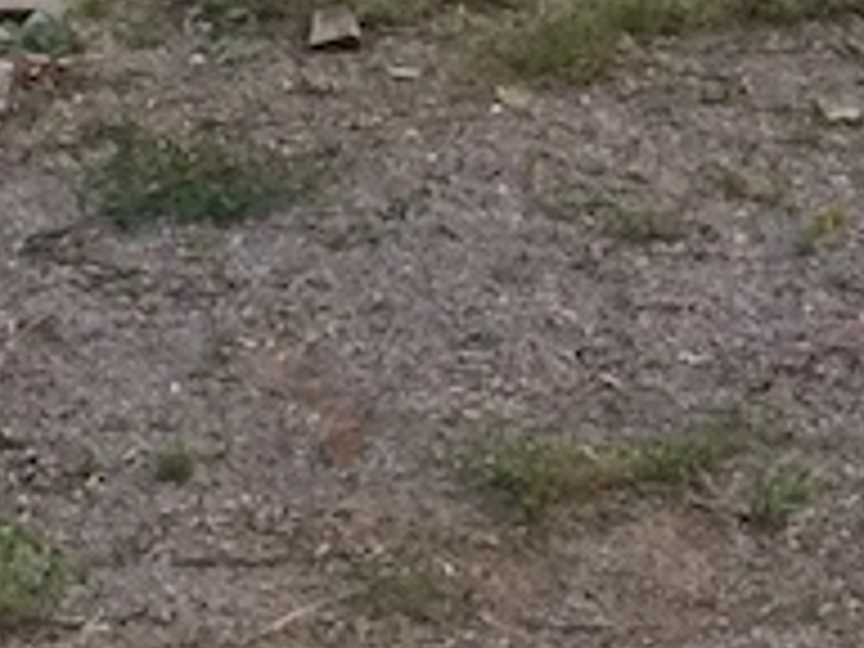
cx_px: 608
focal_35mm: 181
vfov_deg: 8.0
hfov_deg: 10.9
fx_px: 4518
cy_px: -464
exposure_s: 1/15
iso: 64
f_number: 2.2
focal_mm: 4.15
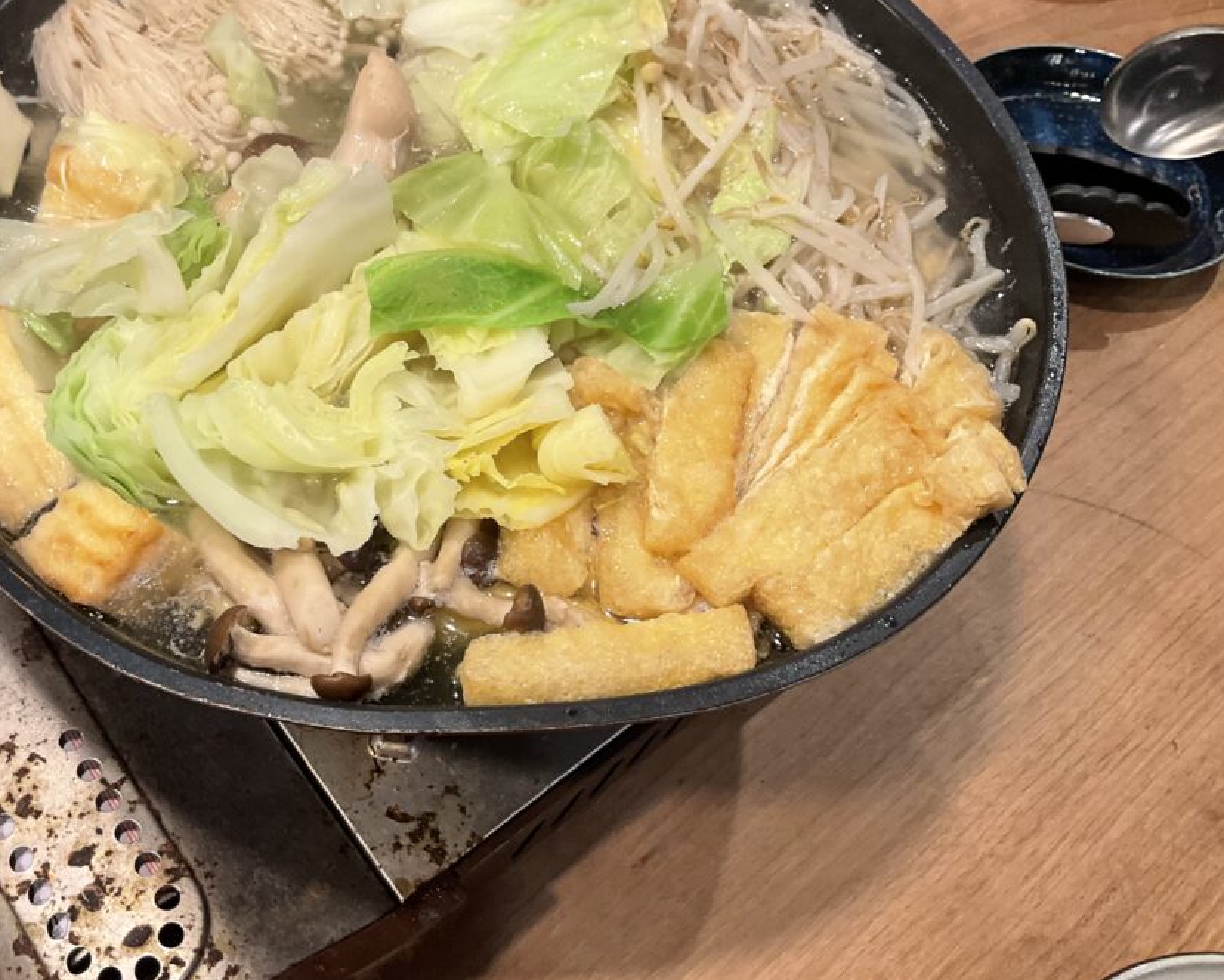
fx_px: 1268
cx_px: 480
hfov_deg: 51.1
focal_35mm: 35
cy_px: 424
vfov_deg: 42.2
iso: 80
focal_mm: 3
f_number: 1.8
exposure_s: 1/50
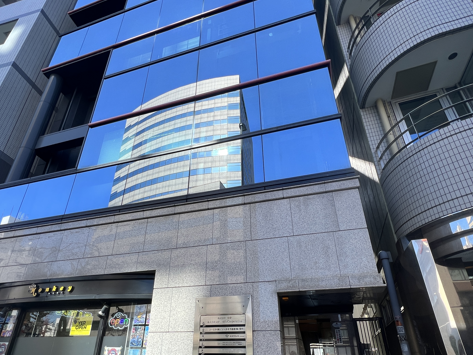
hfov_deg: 84.6
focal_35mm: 19
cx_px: 227
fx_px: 260
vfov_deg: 67.4
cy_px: 226
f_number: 1.8
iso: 32
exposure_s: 1/506
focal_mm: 1.57
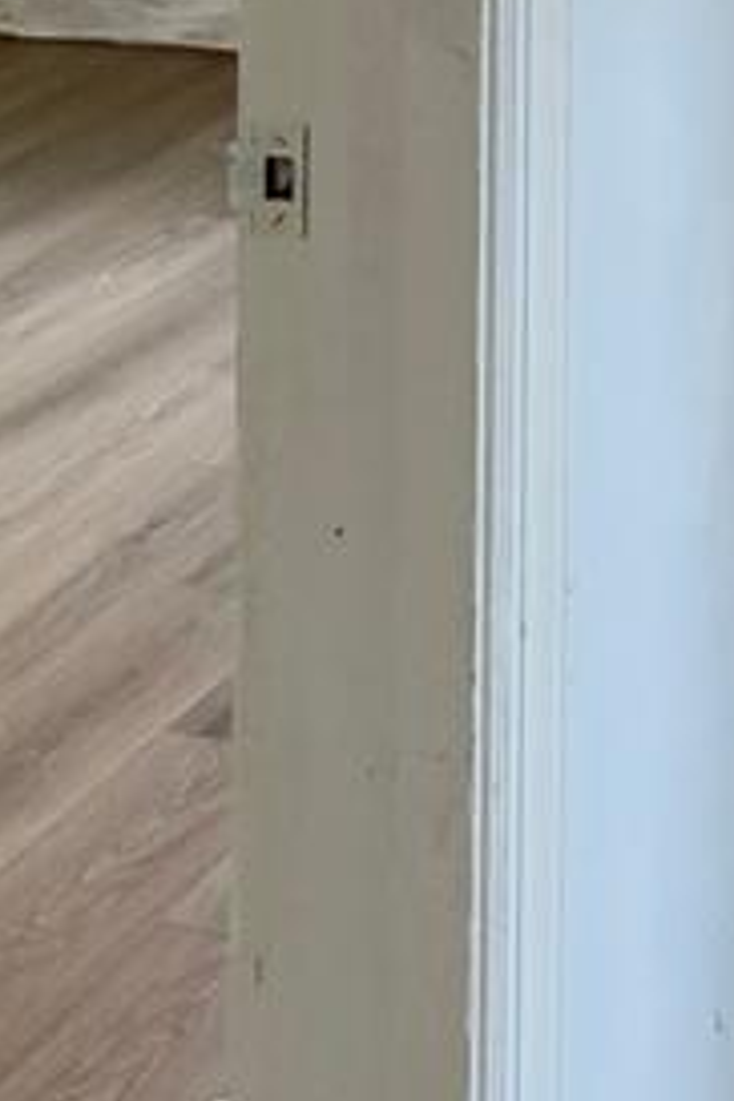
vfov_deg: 21.0
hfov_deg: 16.3
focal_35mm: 82
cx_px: 734
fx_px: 2508
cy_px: -540
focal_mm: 2.22
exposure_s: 1/60
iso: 250
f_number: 2.2
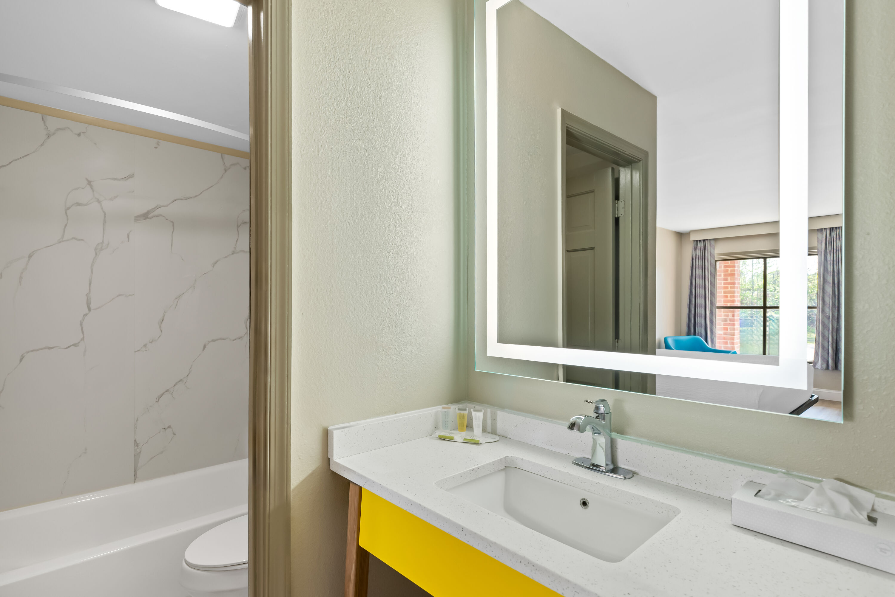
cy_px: 298
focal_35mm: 27
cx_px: 448
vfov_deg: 48.0
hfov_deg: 67.4
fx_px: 672
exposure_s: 1/8
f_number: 9
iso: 250
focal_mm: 27
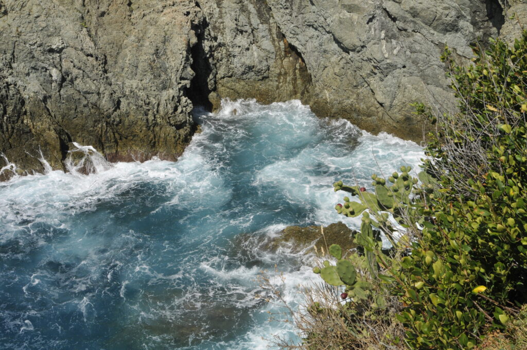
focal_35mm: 57
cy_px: 175
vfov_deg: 23.7
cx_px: 264
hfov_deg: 35.1
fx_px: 833
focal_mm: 38
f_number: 14
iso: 500
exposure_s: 1/800
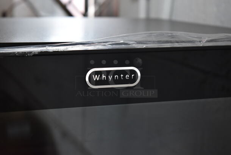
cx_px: 116
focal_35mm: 82
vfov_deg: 16.6
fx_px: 530
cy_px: 78
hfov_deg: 24.6
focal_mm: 55
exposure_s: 1/100
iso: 900
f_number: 5.6
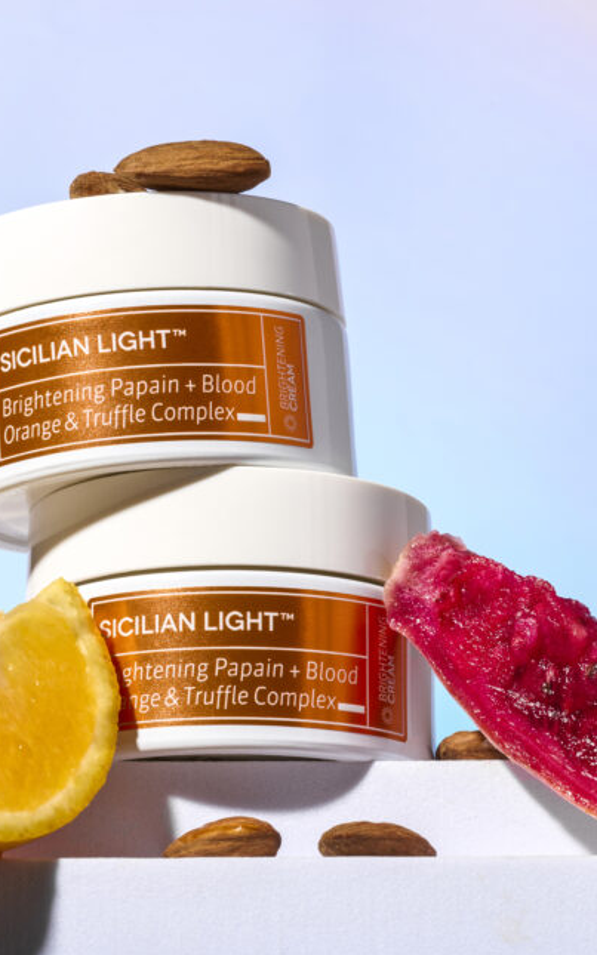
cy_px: 457
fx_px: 4426
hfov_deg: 7.7
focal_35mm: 170
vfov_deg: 12.3
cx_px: 253
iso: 64
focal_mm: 105
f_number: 25
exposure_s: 1/160
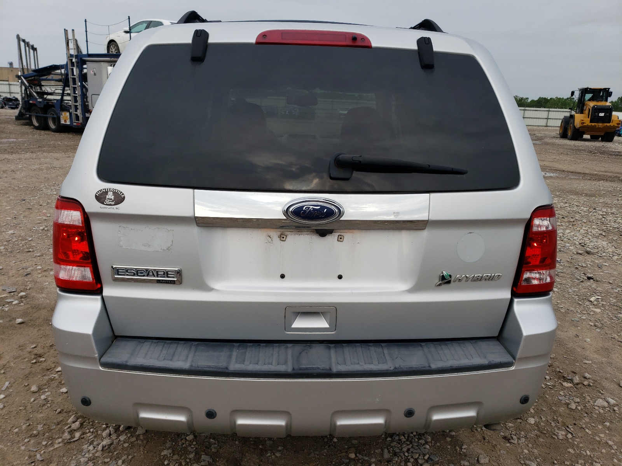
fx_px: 467
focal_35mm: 26
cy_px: 233
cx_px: 311
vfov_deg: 53.1
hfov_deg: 67.3
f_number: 1.5
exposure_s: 1/1667
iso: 50
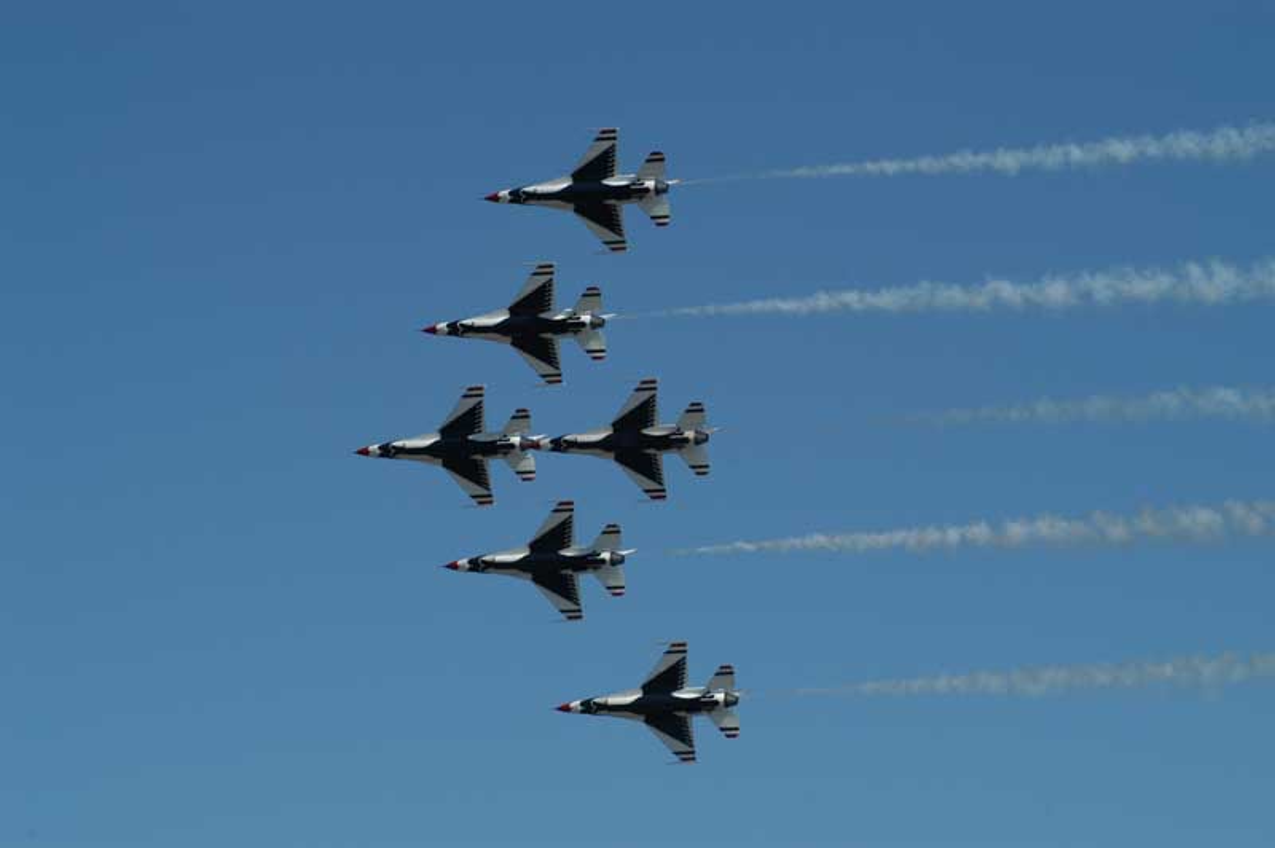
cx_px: 638
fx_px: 5573
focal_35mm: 158
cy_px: 424
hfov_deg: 13.1
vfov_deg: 8.7
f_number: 7.1
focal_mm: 105
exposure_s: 1/800
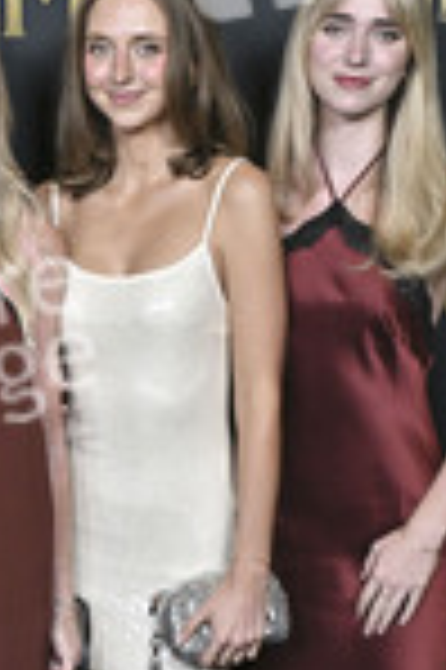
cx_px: -5
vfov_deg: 21.3
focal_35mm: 94
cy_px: 589
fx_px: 1751
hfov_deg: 14.3
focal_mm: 35
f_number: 6.3
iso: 1600
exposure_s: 1/320
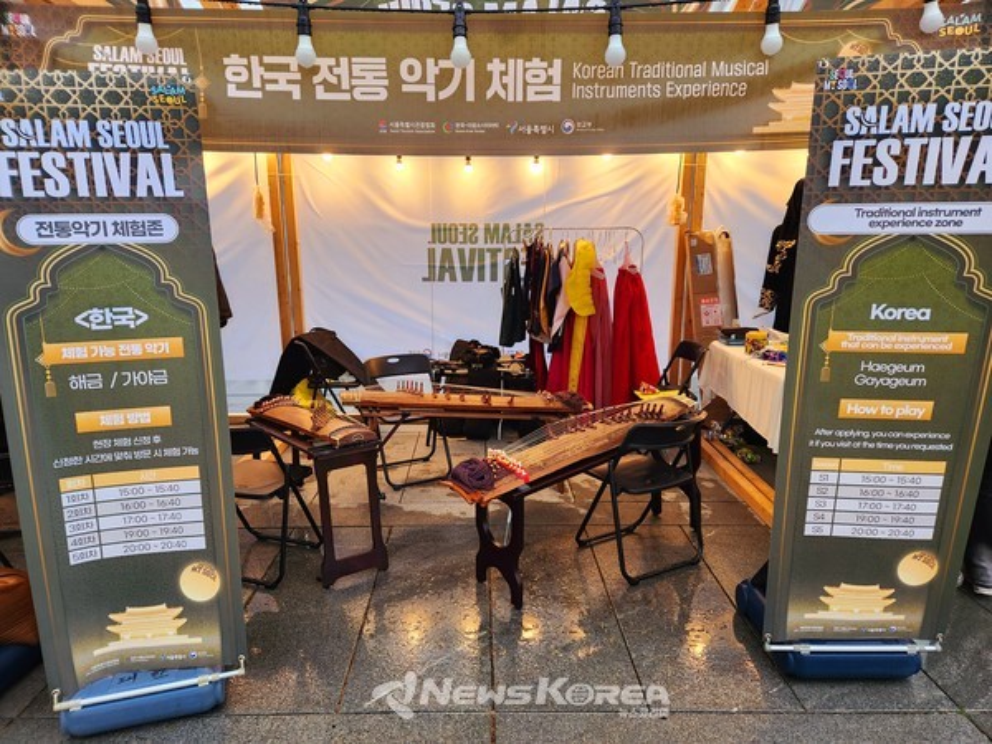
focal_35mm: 23
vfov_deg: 58.9
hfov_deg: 73.9
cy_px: 372
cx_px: 496
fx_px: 659
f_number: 1.8
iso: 160
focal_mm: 5.4
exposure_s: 1/120
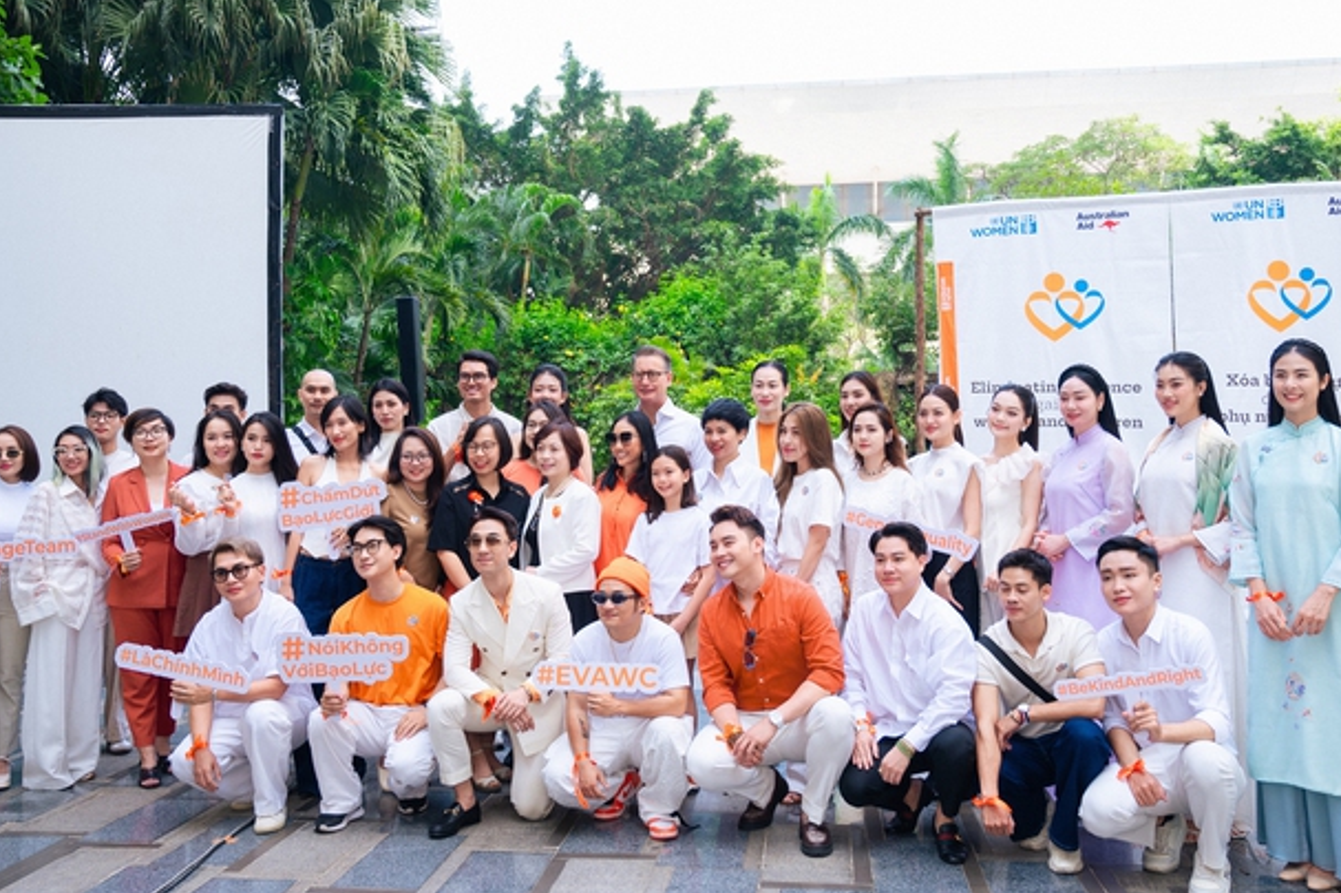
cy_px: 363
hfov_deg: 55.8
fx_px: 1266
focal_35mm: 34
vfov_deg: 38.7
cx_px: 694
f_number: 4
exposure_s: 1/160
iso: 125
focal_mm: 24
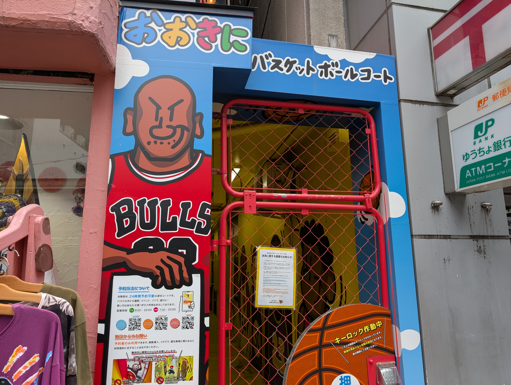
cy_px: 192
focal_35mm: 24
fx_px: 355
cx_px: 256
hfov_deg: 71.5
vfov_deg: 56.9
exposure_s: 1/275
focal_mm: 6.9
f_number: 1.68
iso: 20
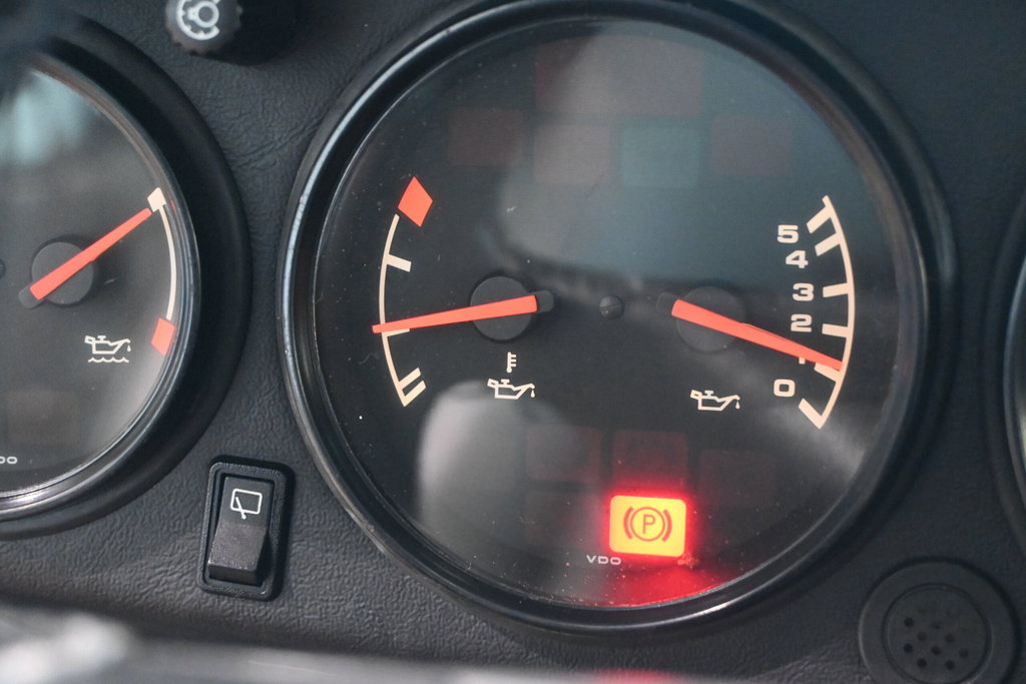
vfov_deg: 22.1
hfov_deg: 32.6
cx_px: 513
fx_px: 1753
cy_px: 342
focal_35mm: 62
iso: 7200
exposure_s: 1/60
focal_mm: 41
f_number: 5.6
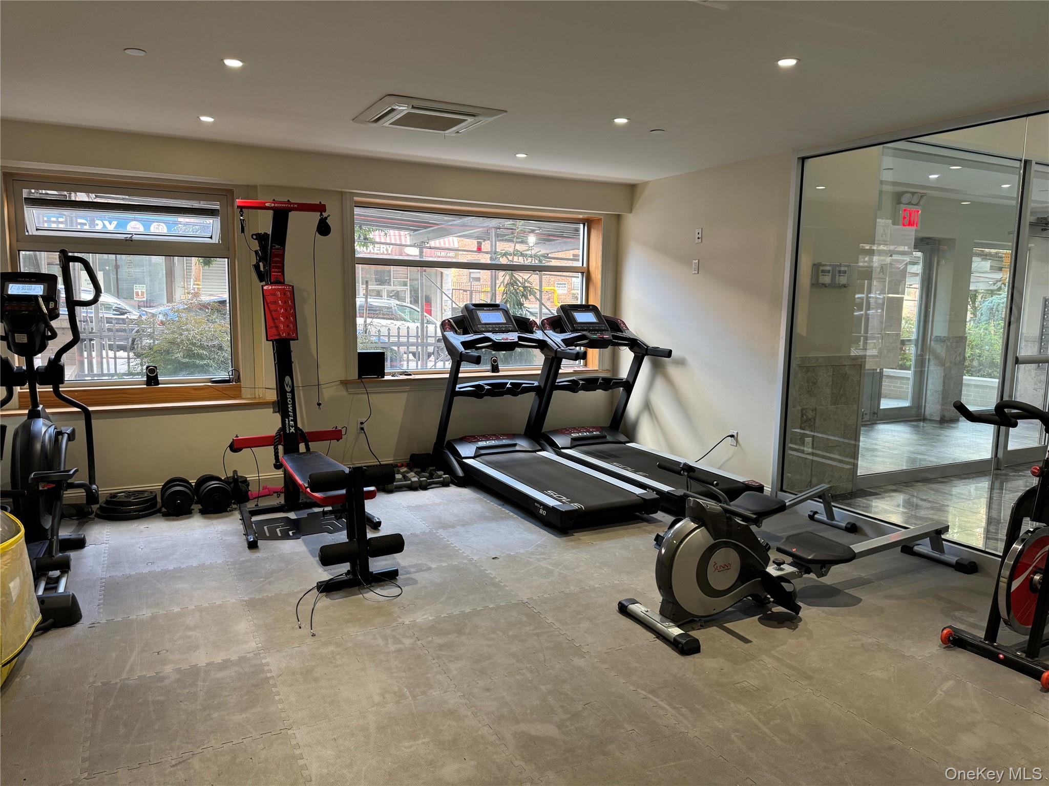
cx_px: 524
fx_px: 727
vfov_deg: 56.8
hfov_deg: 71.6
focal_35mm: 24
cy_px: 393
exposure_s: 1/60
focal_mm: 6.86
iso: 160
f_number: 1.78
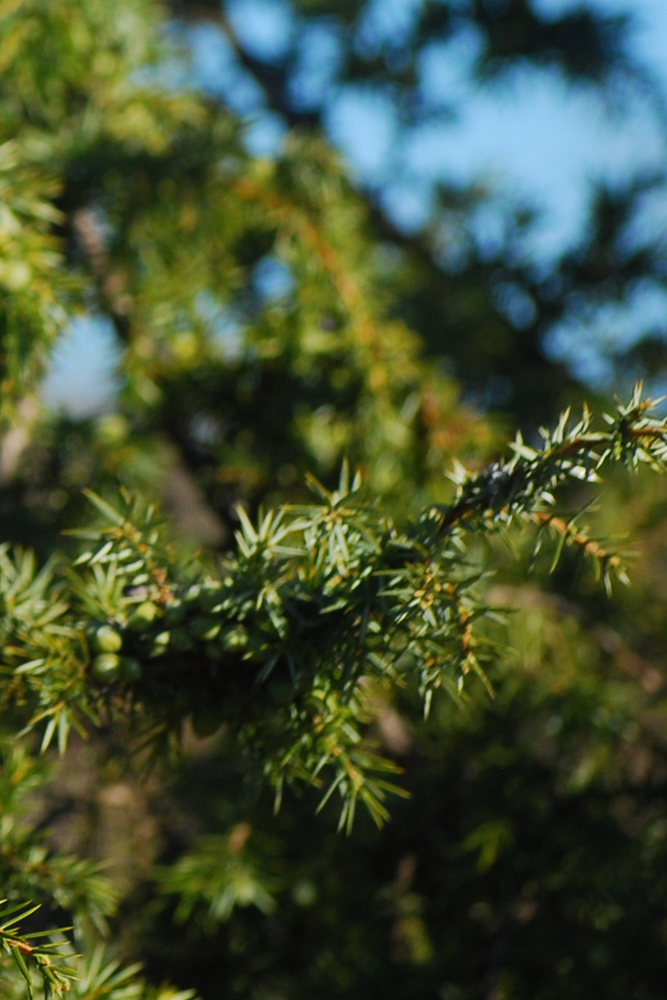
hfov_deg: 3.7
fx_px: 10118
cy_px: 192
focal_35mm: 364
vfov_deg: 5.7
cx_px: -603
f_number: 7.1
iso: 200
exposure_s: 1/800
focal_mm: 82
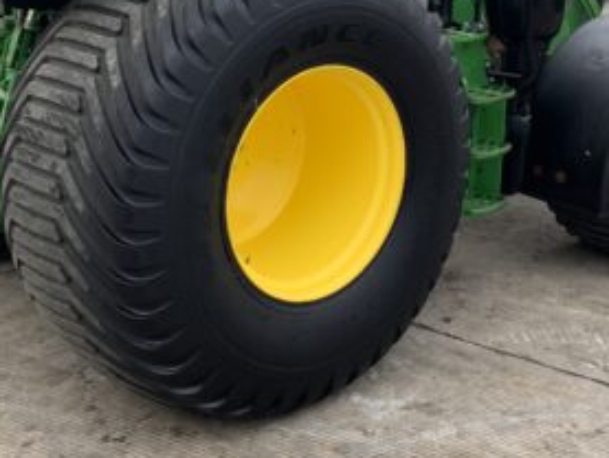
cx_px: 380
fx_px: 1179
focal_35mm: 67
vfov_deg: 21.2
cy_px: 7
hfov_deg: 28.8
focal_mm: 3
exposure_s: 1/122
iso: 32
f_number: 1.8
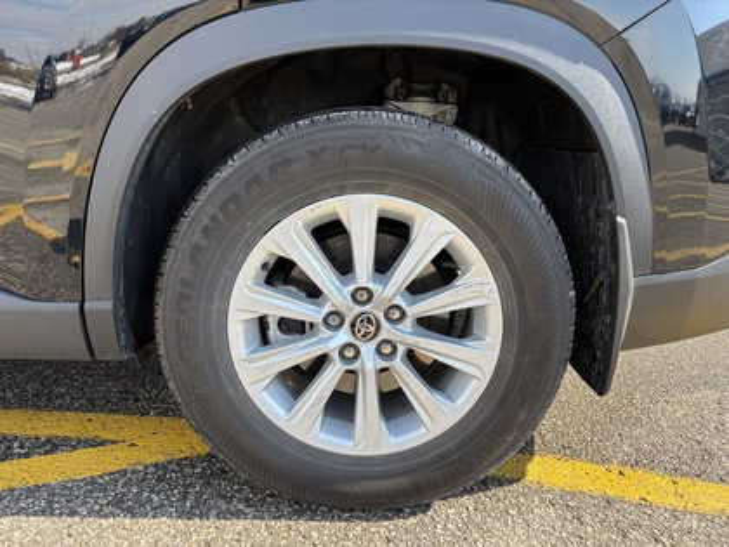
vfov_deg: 53.1
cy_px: 274
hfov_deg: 67.3
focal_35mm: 26
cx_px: 364
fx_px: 548
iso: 50
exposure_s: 1/626
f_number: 1.6
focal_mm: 5.96
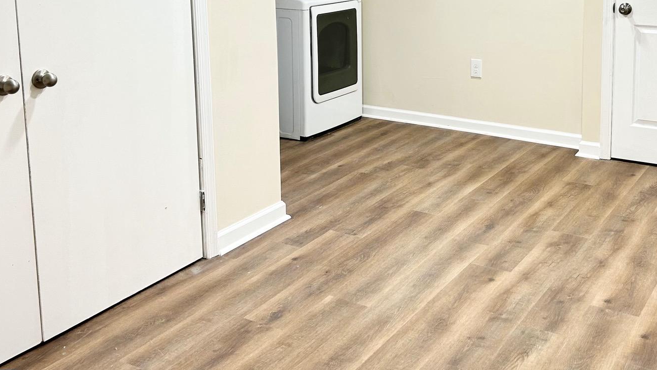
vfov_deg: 26.1
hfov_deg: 46.1
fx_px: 767
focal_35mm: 44
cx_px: 404
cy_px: 28
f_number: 1.5
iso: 80
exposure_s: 1/60
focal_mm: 5.7
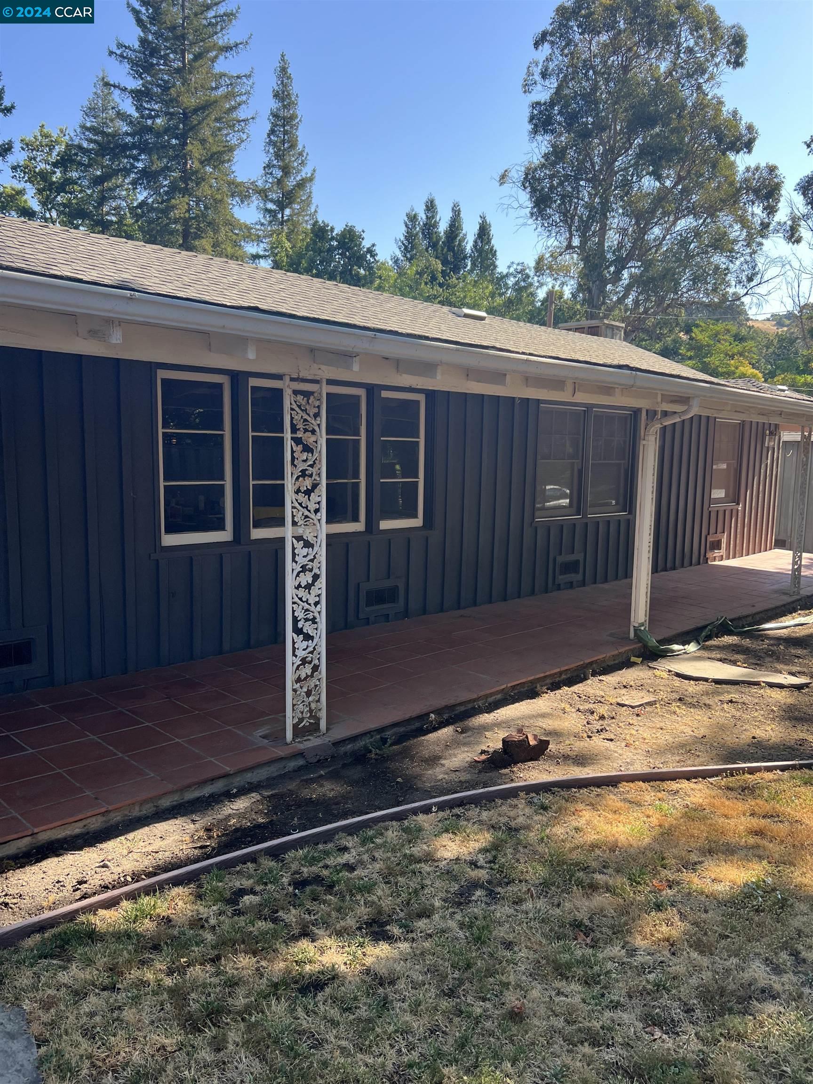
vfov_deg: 67.3
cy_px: 542
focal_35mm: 26
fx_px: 814
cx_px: 406
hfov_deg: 53.1
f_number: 1.5
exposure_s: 1/552
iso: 50
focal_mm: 5.7
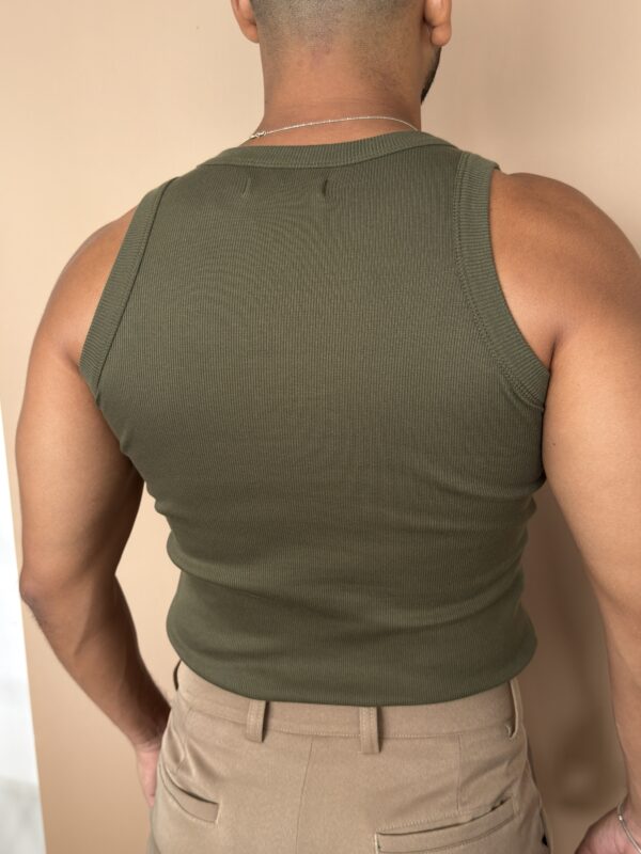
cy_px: 427
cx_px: 320
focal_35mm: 37
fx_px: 914
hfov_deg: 38.7
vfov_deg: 50.1
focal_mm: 6.76
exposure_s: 1/84
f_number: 1.78
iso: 100
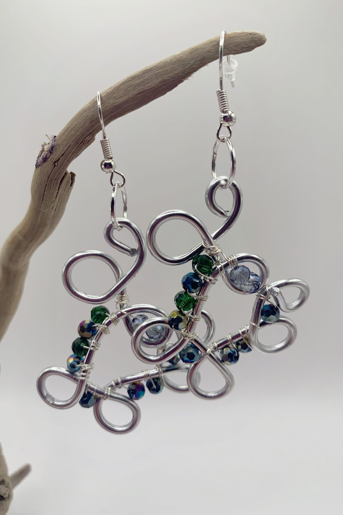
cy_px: 251
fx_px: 400
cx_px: 167
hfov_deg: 46.4
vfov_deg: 65.5
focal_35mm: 28
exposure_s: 1/512
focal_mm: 4.25
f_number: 1.8
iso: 25
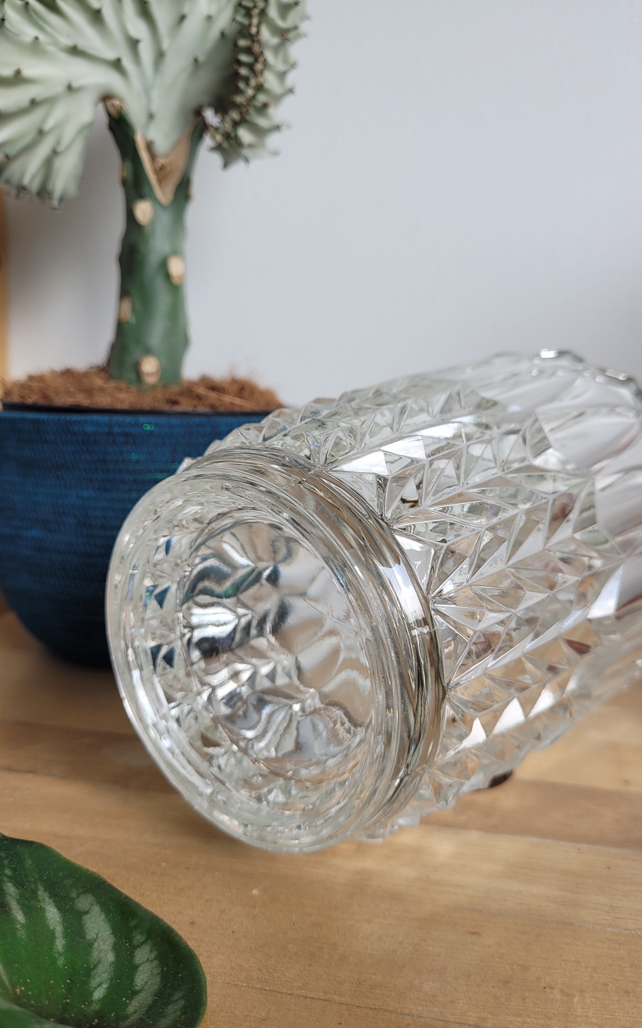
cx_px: 352
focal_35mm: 28
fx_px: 784
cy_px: 521
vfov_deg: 66.5
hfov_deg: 44.5
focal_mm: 5.4
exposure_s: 1/100
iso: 50
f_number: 1.8
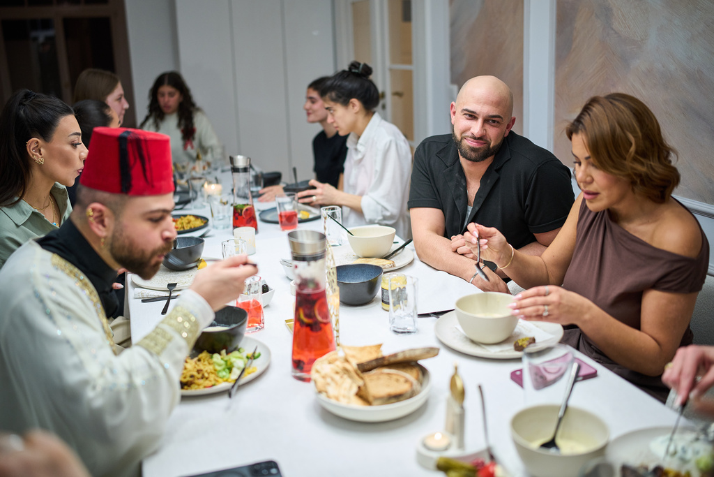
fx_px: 694
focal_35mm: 35
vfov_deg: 37.9
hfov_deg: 54.4
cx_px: 357
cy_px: 238
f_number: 1.4
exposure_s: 1/500
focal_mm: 35
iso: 1000
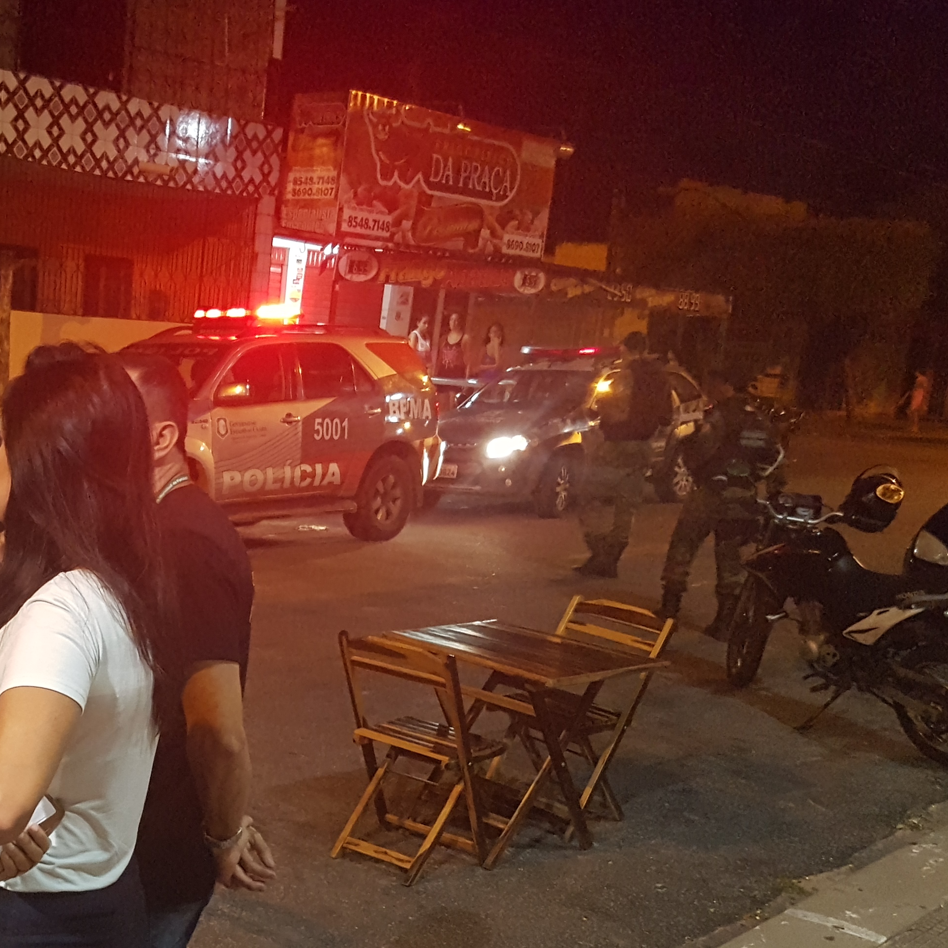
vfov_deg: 34.7
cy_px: 693
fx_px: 1487
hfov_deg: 33.5
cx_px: 96
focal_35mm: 48
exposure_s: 1/40
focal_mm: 4.2
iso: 800
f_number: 1.7
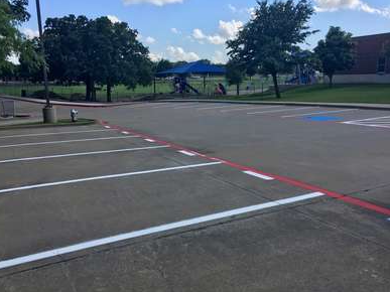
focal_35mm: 30
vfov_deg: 46.8
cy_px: 147
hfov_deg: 60.0
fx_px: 338
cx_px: 190
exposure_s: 1/894
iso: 25
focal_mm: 4.15
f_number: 2.2
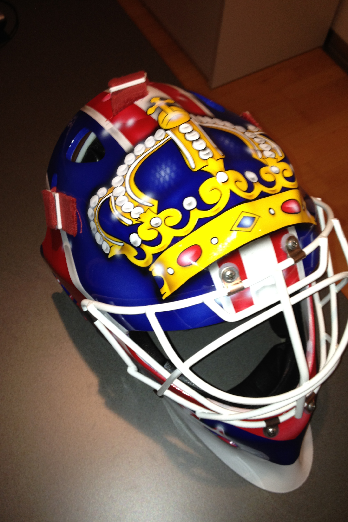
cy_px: 261
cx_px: 184
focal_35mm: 37
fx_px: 536
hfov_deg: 35.9
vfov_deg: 51.9
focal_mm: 4.28
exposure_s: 1/20
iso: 64
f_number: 2.4
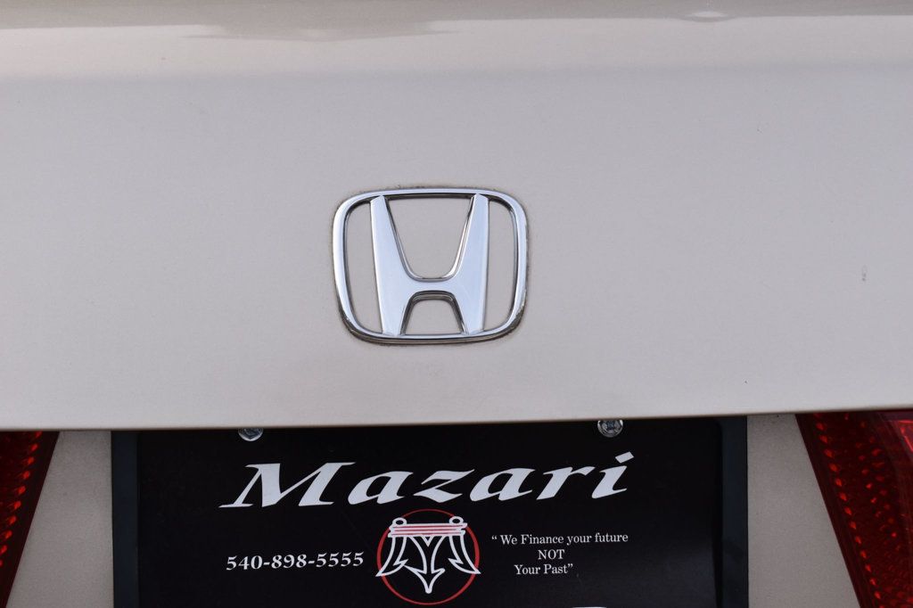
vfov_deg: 16.5
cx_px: 456
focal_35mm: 82
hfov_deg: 24.6
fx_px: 2091
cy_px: 304
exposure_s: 1/320
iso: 200
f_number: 7.1
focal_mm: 55
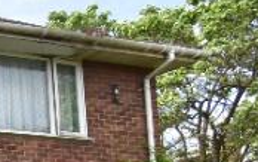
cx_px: -461
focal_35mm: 90
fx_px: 633
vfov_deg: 13.2
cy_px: 287
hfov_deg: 12.6
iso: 400
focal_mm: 10
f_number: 10
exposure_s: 1/200
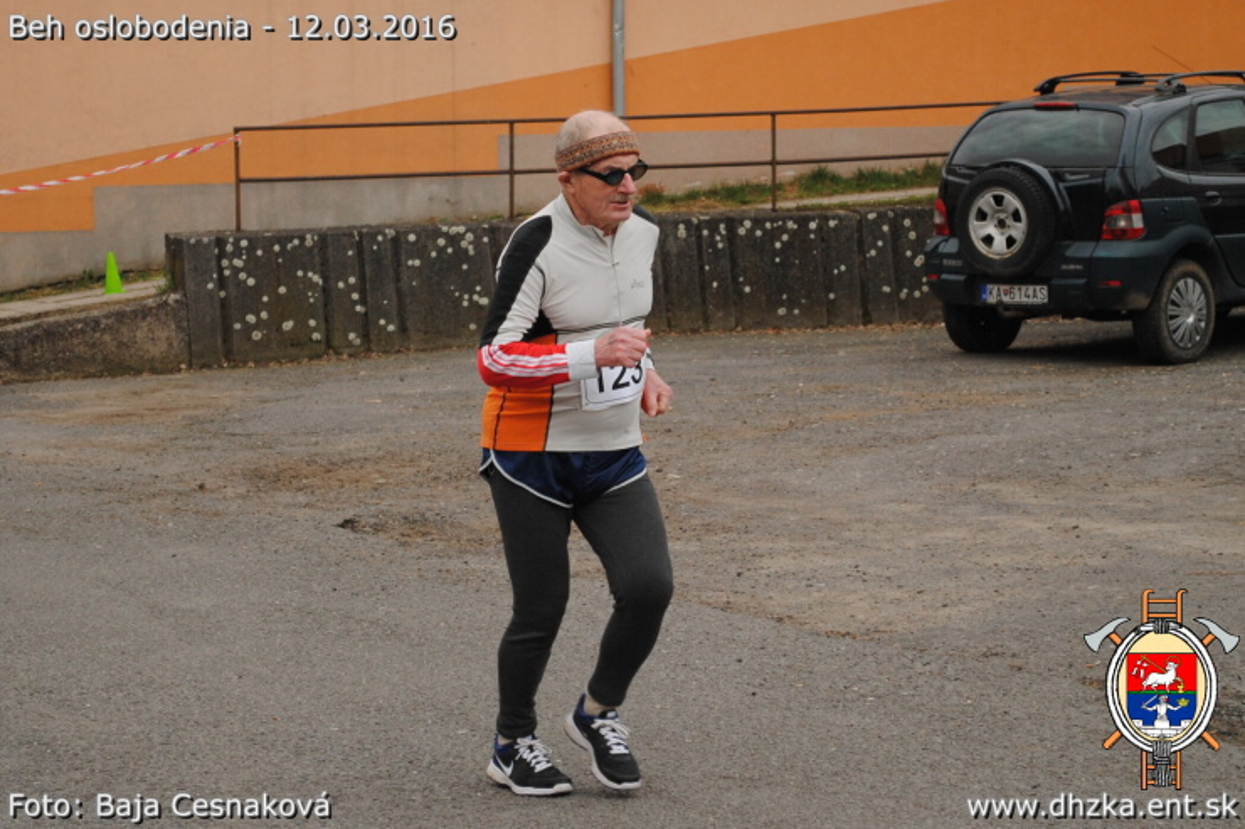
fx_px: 2852
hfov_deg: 24.6
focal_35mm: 82
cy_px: 414
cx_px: 622
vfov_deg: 16.5
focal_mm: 55
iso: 400
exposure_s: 1/400
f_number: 5.6
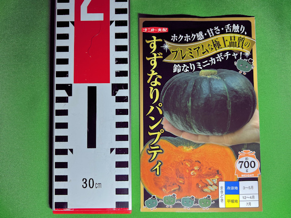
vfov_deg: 53.1
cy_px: 109
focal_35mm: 26
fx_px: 219
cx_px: 146
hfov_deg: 67.3
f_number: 1.5
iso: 80
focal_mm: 5.7
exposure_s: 1/100
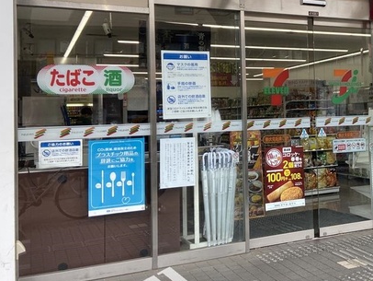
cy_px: 96
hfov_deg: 37.4
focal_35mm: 48
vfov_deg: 30.1
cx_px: 327
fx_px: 518
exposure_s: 1/411
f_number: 1.8
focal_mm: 4.25
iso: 32
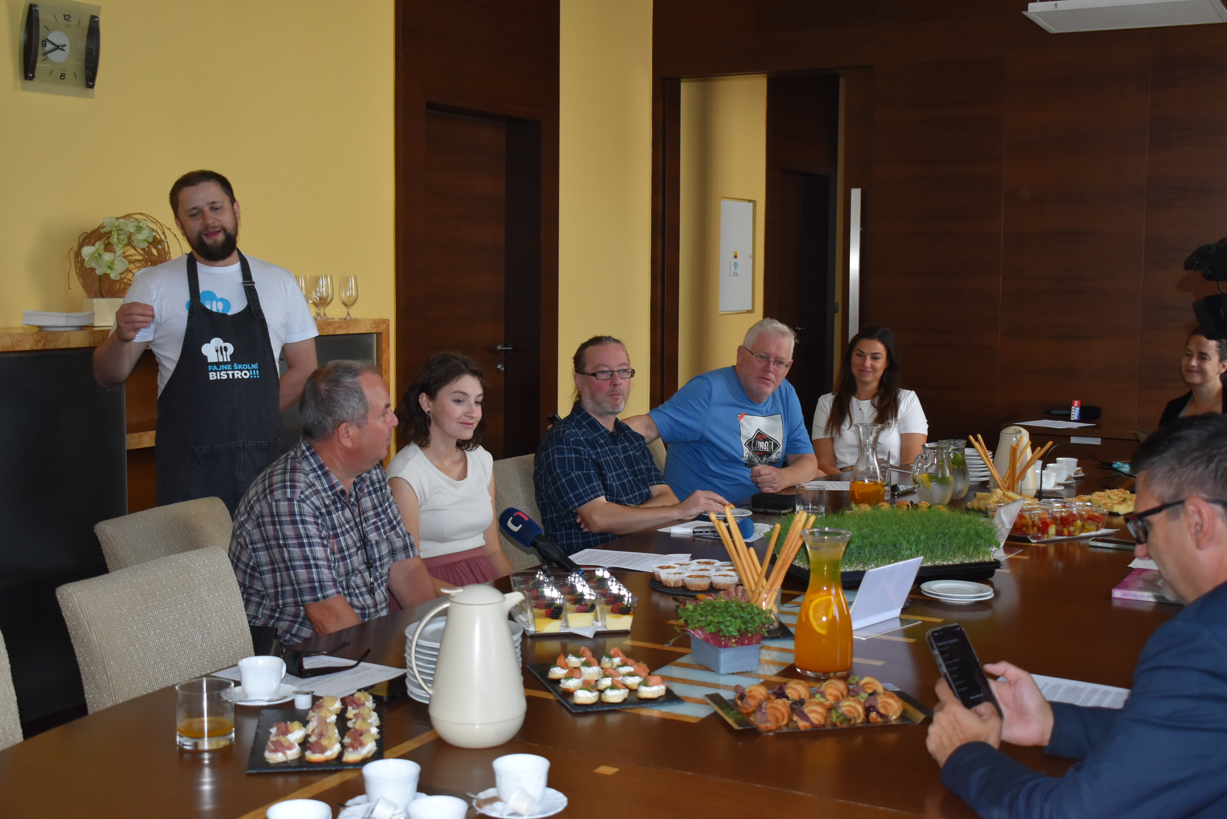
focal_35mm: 44
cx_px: 614
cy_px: 410
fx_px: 1483
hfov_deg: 45.0
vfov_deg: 30.9
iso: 800
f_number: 4.2
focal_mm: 29
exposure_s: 1/160
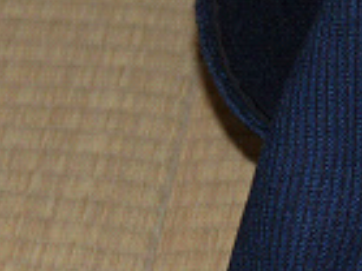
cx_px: -53
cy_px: 228
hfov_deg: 4.7
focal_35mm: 423
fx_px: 4420
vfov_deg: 3.5
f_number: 3.6
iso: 100
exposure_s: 1/80
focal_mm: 18
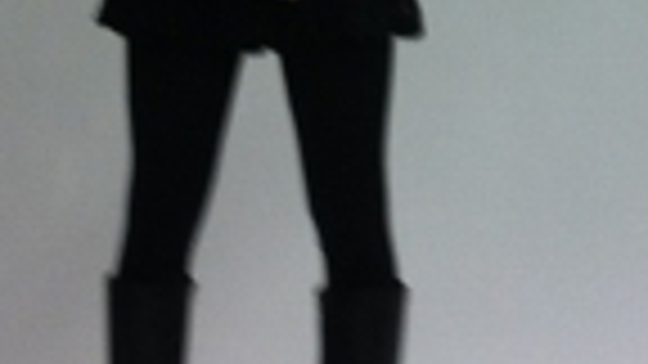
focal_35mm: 211
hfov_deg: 10.2
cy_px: -360
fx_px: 3625
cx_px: 346
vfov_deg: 5.6
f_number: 2.8
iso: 80
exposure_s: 1/24
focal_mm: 3.85
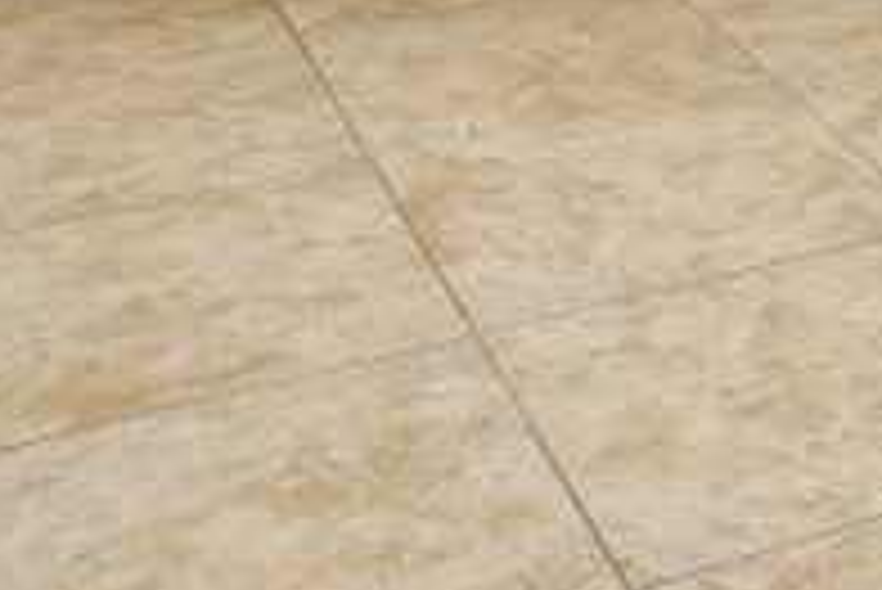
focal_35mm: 88
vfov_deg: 13.0
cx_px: 1118
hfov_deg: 21.1
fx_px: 2158
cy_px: -671
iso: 200
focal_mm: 10
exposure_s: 1/100
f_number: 5
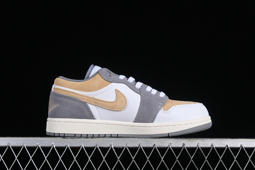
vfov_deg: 18.2
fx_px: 531
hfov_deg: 27.0
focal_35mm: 75
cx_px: 128
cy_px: 85
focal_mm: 50
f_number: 8
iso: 160
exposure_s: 1/80
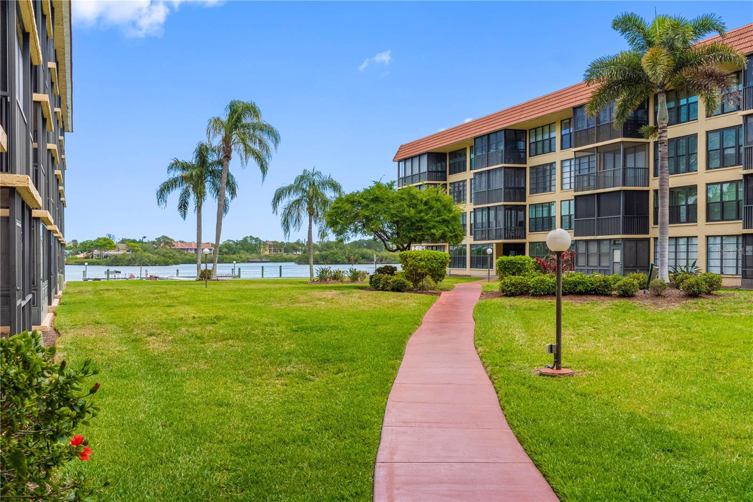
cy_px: 251
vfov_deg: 37.8
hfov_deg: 54.4
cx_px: 376
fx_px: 732
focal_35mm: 35
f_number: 11
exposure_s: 1/6400
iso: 1600
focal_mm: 35
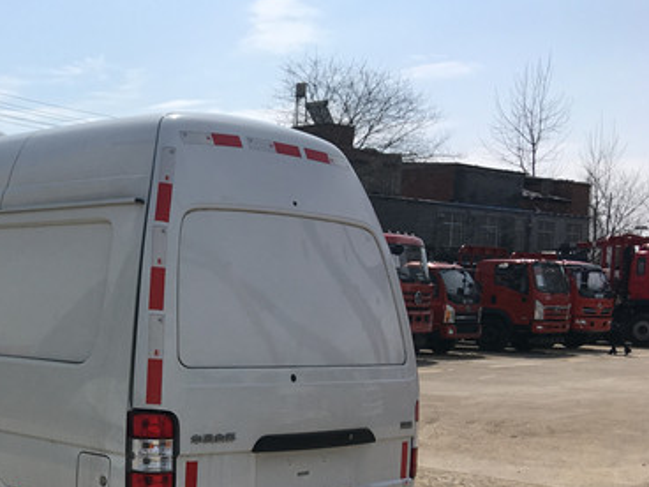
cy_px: 409
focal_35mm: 56
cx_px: 41
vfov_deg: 25.5
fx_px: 1050
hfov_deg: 32.3
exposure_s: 1/2653
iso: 25
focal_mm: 4.15
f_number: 2.2
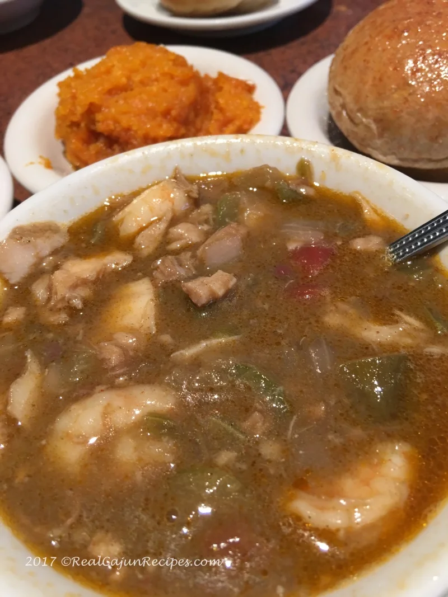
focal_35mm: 29
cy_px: 298
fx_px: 501
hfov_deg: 48.2
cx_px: 224
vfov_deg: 61.7
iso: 40
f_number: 2.2
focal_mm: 4.15
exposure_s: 1/15
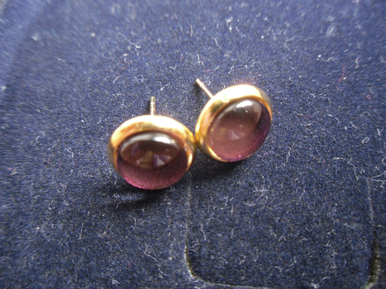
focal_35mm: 45
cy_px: 144
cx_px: 193
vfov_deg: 32.2
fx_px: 502
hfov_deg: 42.1
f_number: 3.5
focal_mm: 6.3
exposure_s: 1/23
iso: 400
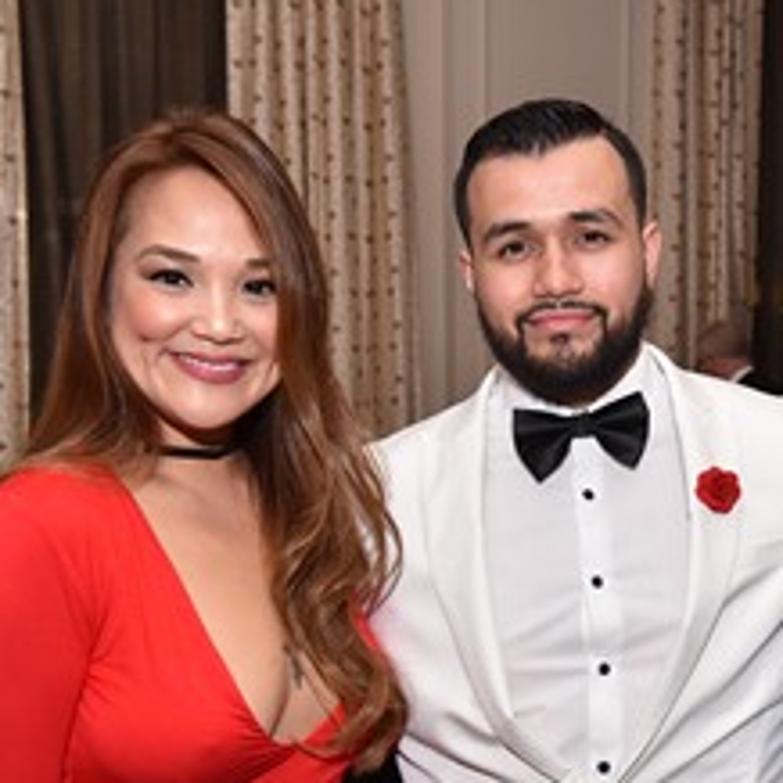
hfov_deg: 29.1
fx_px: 1484
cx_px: 585
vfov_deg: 29.2
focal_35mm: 58
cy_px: 559
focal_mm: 27
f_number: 6.3
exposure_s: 1/200
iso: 2000
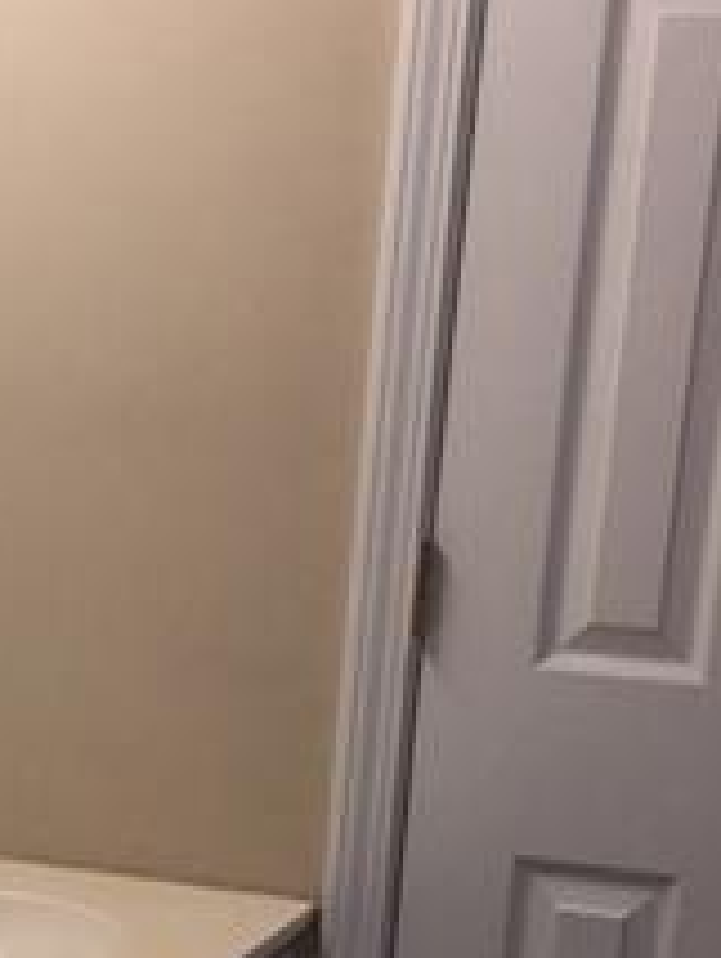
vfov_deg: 18.5
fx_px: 2882
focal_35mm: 104
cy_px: 922
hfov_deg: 13.5
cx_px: -345
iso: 40
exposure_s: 1/120
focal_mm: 4.15
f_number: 2.2
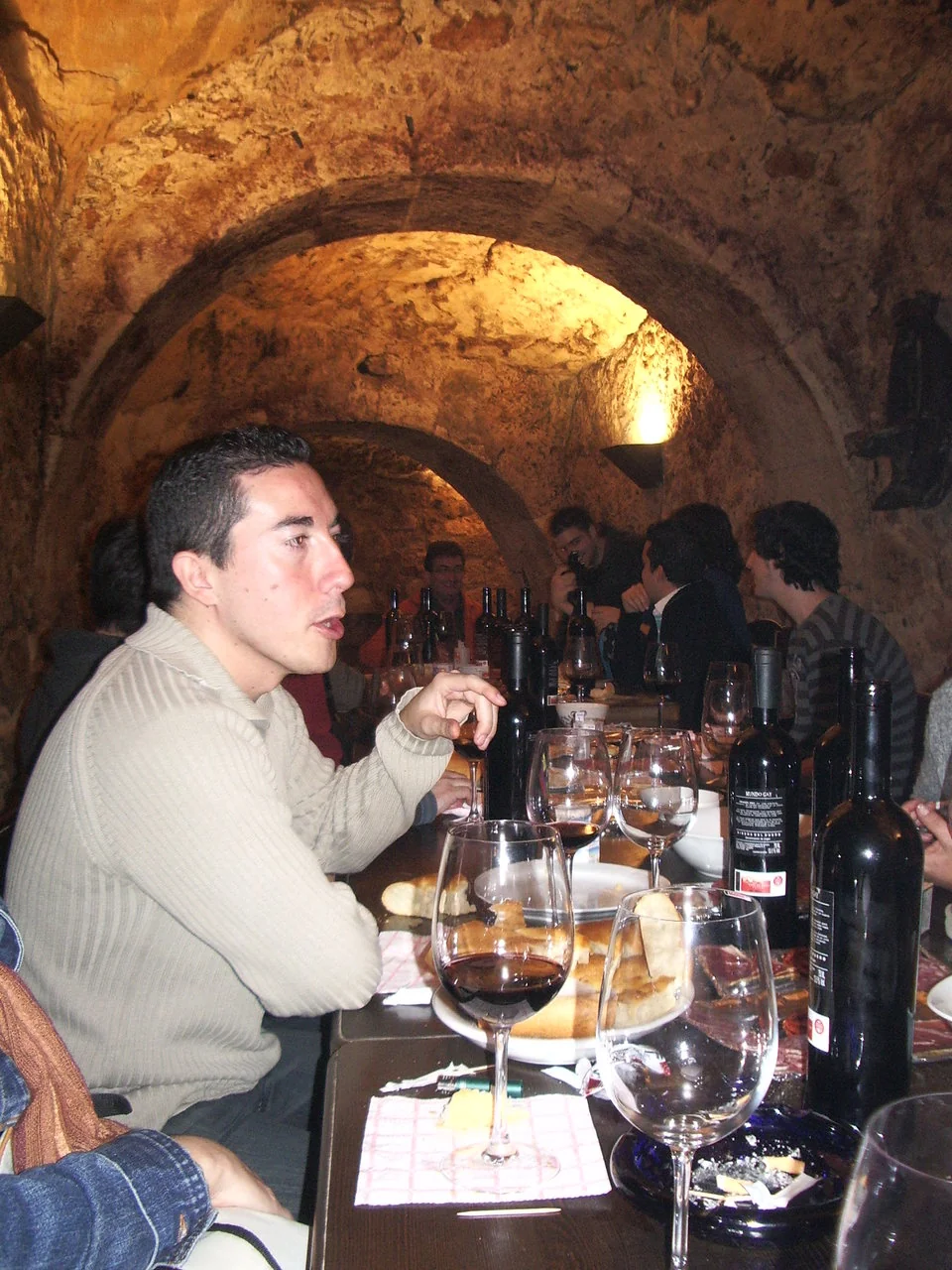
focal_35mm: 35
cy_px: 635
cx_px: 476
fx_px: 1283
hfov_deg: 40.7
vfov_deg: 52.6
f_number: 2.6
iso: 200
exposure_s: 1/15
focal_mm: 5.8
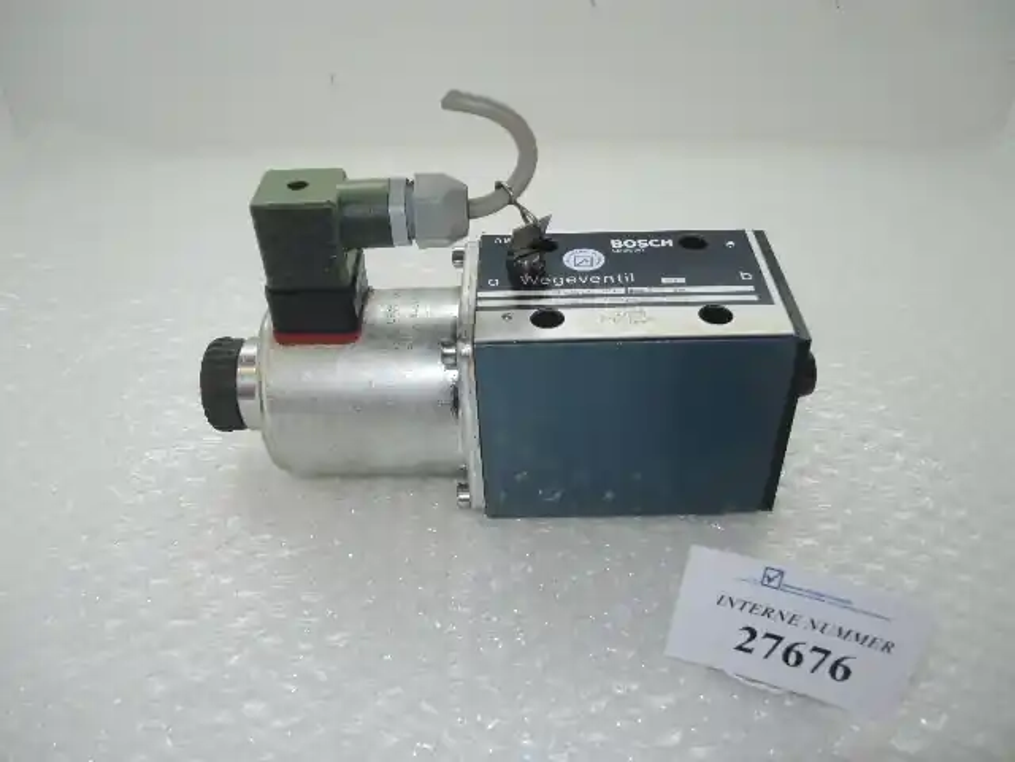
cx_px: 508
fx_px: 821
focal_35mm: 28
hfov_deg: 63.4
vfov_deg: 49.7
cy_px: 381
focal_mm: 6
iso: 80
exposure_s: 1/50
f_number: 2.2
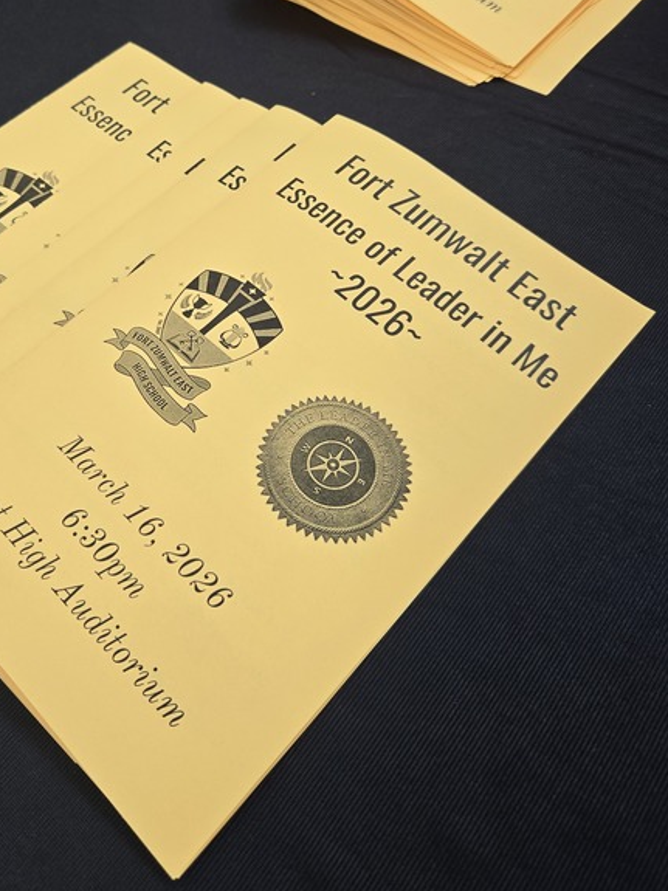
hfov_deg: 43.8
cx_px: 257
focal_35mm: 32
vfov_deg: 55.8
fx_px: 824
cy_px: 310
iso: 80
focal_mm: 5.4
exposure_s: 1/120
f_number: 1.8
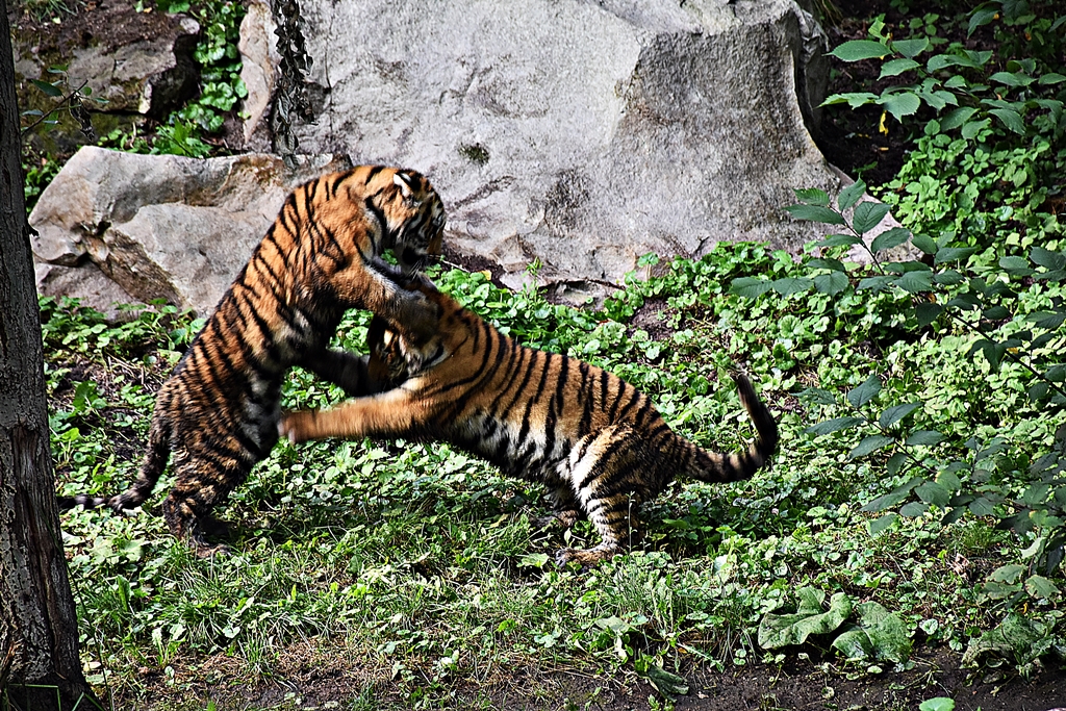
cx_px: 533
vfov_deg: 6.5
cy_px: 356
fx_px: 6219
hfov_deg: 9.8
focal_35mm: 210
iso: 900
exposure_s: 1/125
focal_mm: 140
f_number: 5.6
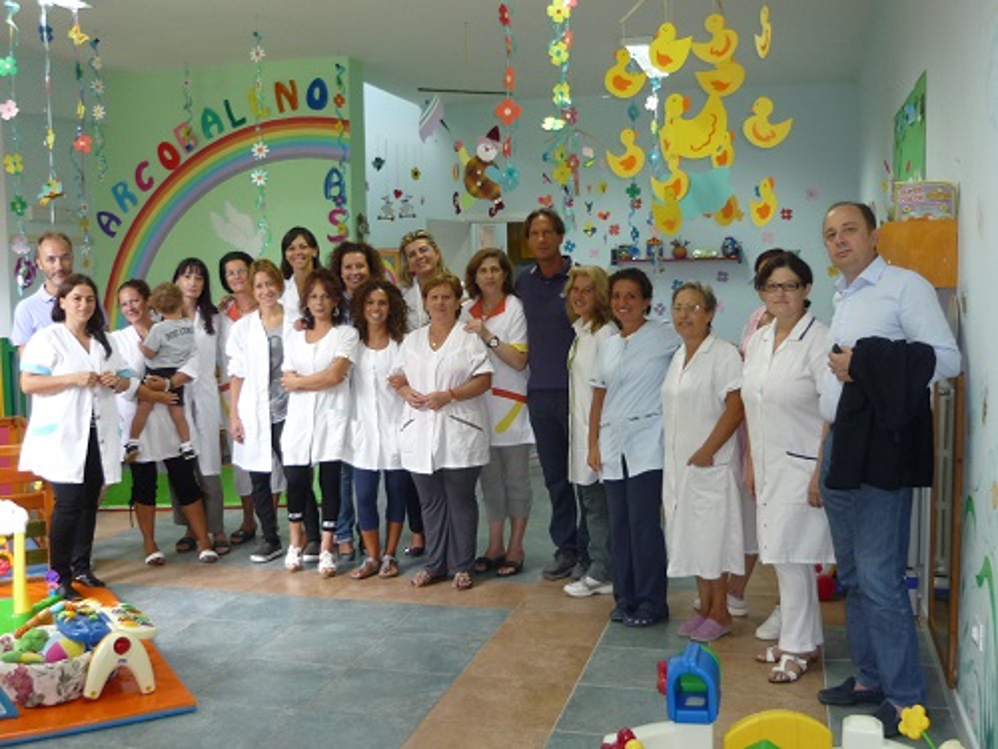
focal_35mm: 38
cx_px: 499
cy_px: 374
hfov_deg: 49.0
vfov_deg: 37.7
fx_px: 1096
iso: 160
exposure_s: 1/30
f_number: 2.8
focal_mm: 5.5
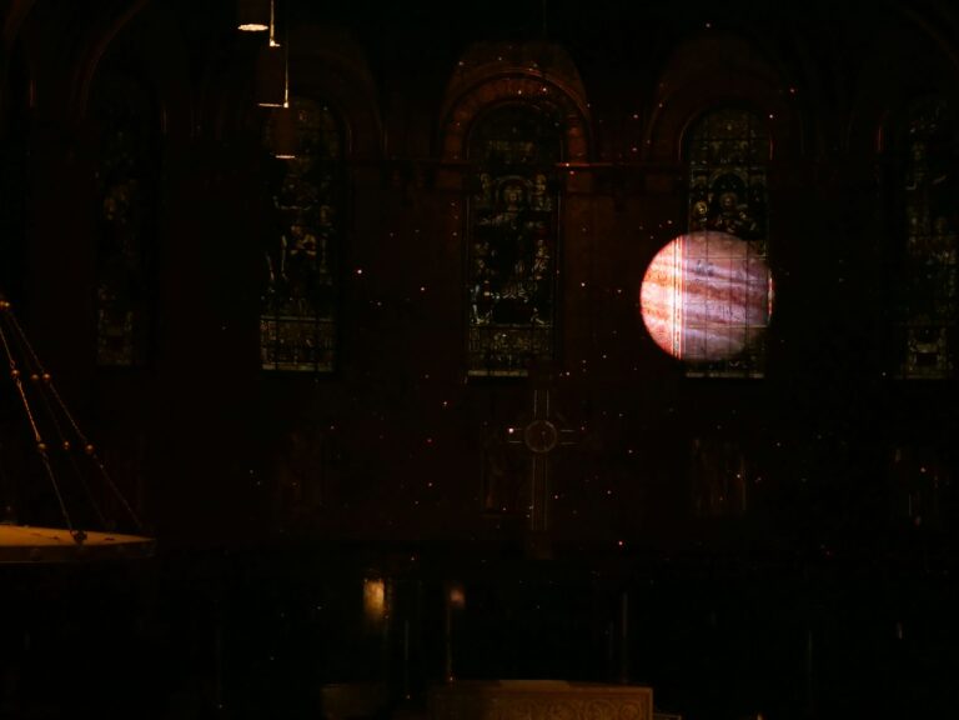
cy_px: 360
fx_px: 2327
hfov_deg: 23.3
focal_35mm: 84
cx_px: 480
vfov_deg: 17.6
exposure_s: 1/15
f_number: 3.9
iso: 6400
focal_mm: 42
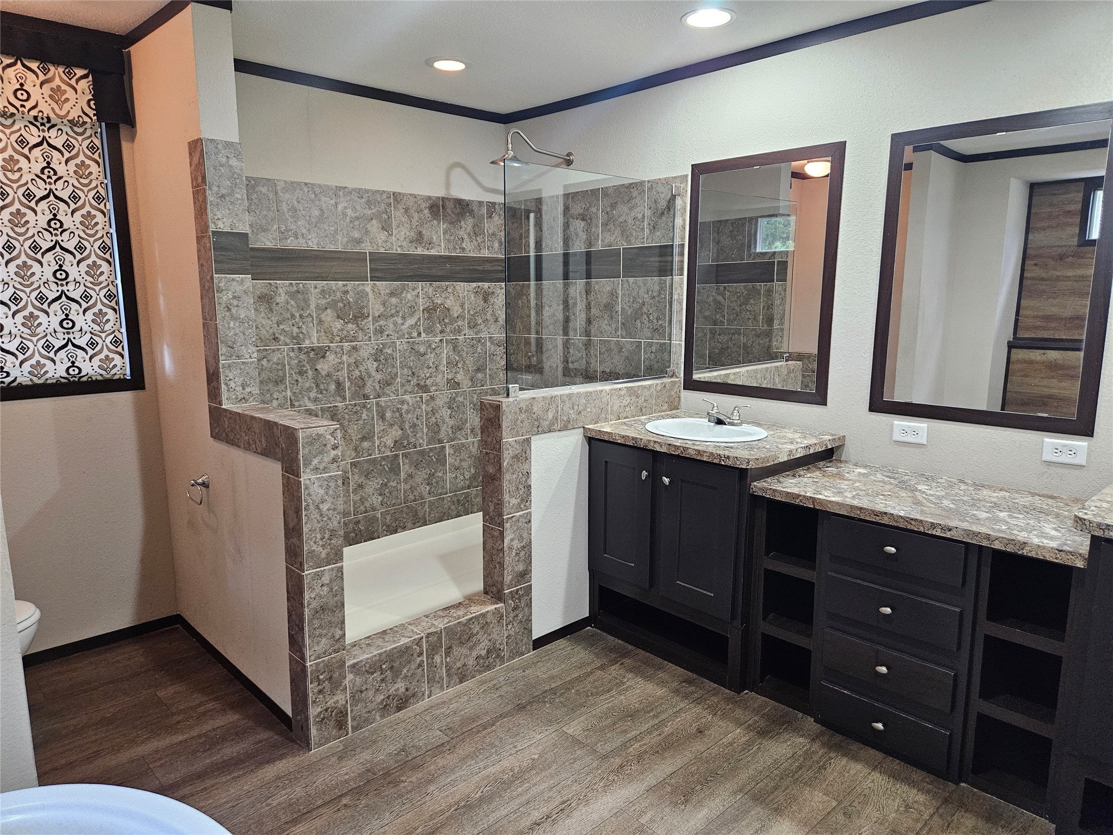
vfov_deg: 58.9
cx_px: 556
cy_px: 418
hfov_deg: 73.9
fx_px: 740
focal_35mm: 23
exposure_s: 1/120
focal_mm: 5.4
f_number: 1.8
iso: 640
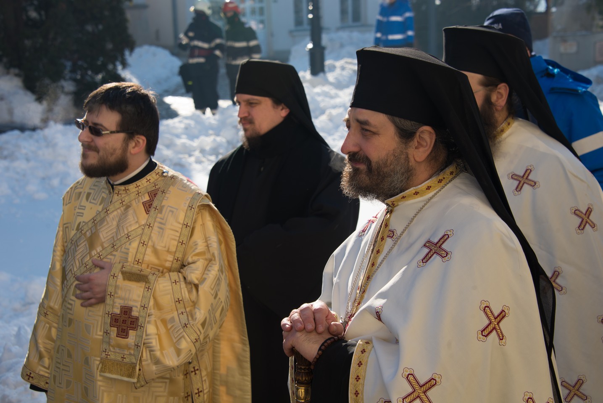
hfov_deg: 24.8
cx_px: 302
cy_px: 202
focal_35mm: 82
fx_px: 1374
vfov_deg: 16.7
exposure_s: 1/250
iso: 125
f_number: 8
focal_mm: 82
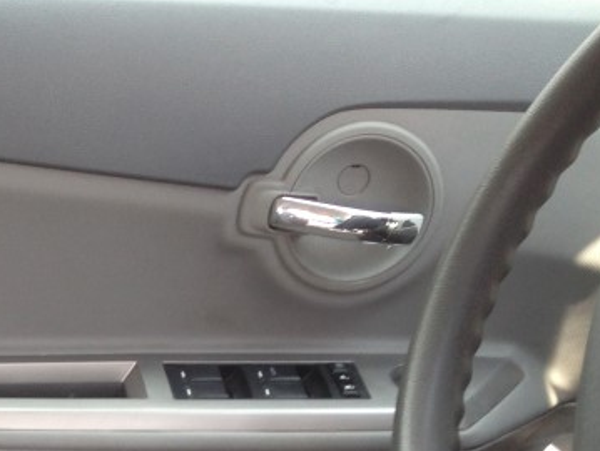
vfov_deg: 15.0
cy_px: 598
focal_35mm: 94
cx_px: -154
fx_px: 1631
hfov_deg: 19.4
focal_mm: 4.12
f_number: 2.4
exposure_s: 1/120
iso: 64
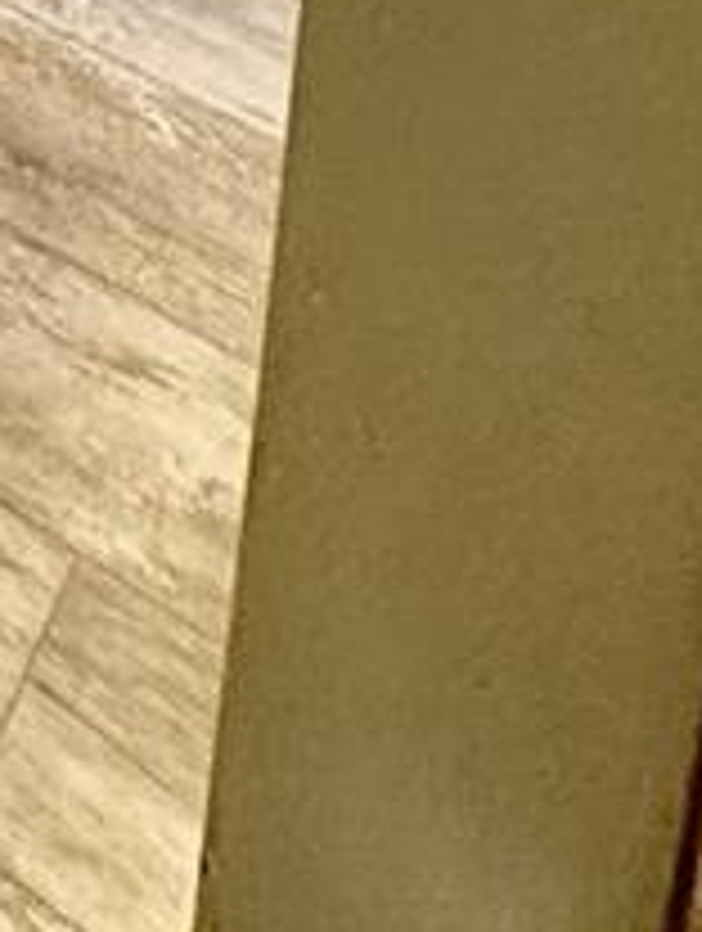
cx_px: -788
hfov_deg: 14.5
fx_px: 2183
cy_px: -1252
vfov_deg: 15.2
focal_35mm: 81
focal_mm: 2.22
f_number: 2.2
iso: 200
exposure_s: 1/120
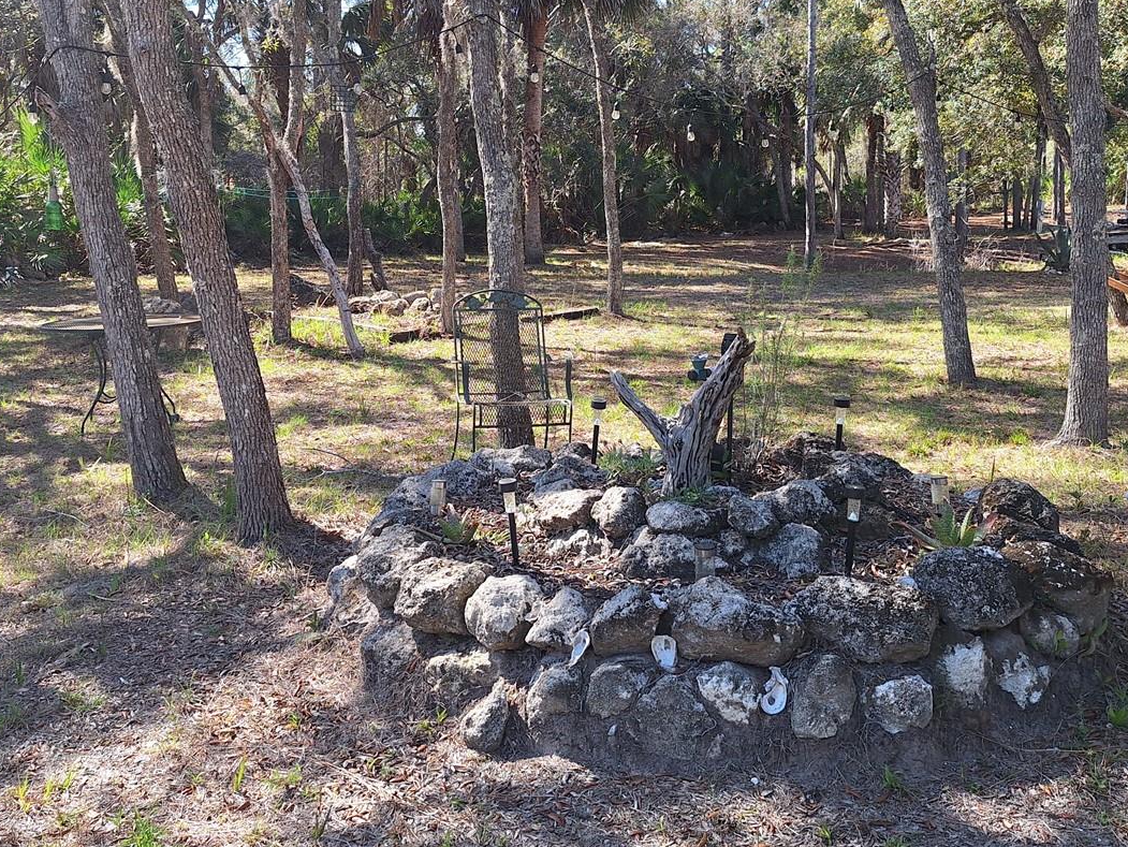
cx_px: 536
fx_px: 1141
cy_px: 255
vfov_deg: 40.0
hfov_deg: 52.6
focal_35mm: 35
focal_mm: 5.54
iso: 40
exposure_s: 1/686
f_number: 1.8
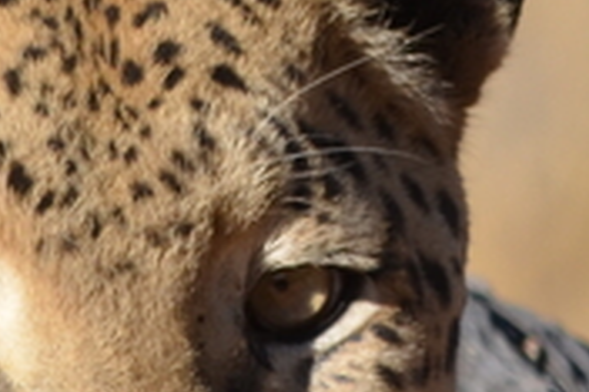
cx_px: -783
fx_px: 53499
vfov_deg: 0.4
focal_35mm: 3273
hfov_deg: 0.6
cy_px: 727
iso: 200
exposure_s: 1/640
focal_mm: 300
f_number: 6.3
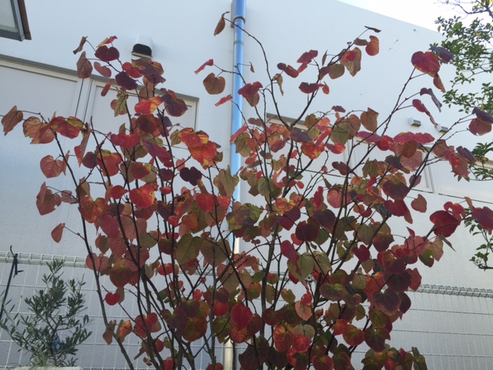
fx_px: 413
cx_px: 246
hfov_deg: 61.7
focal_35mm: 29
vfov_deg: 48.2
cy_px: 185
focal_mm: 4.15
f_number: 2.2
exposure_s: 1/384
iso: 32
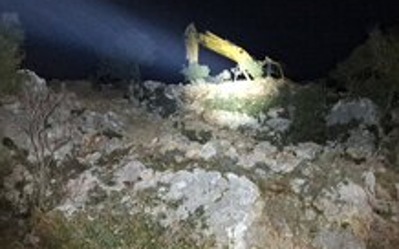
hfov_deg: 46.8
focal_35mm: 42
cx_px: 250
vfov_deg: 30.5
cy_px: 144
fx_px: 456
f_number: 1.8
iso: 2500
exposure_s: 1/10
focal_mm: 5.54
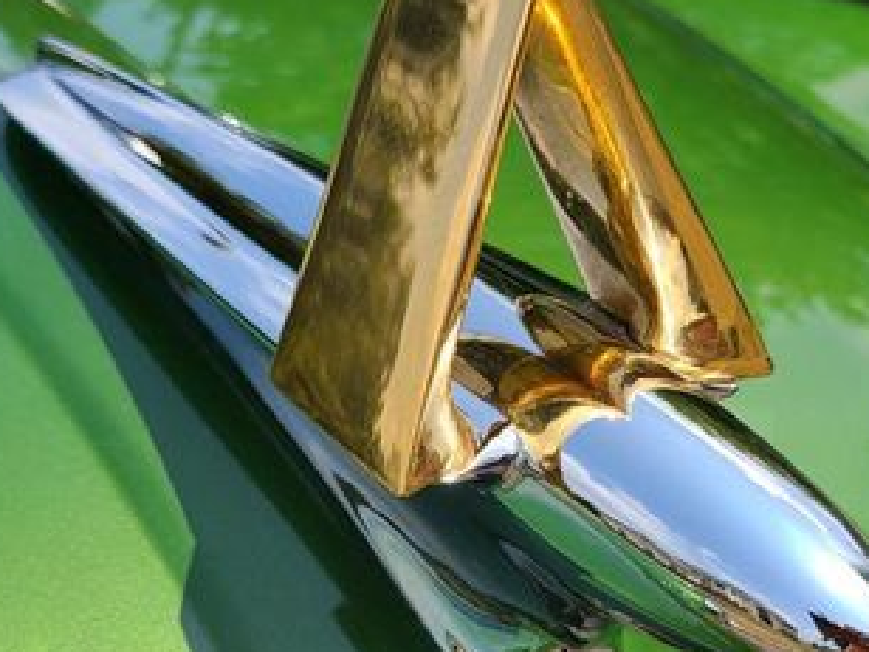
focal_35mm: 54
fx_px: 1356
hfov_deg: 35.5
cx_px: 409
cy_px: 443
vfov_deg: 26.9
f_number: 1.8
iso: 40
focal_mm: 5.4
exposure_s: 1/1972
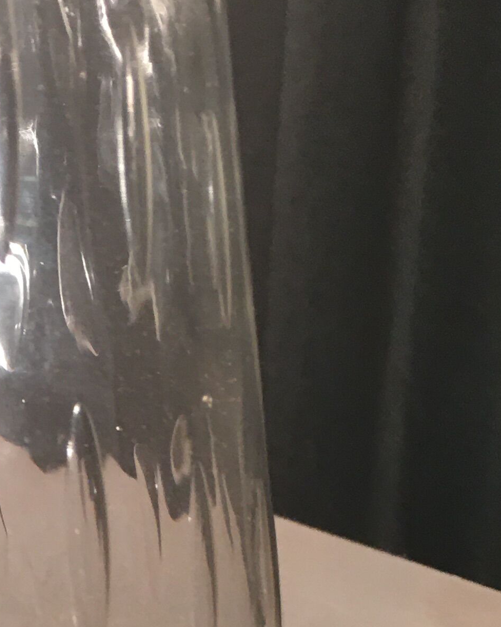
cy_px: 739
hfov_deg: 15.3
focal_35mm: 96
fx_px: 1780
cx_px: -146
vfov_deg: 18.9
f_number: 2.2
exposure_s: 1/17
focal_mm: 4.15
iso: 50
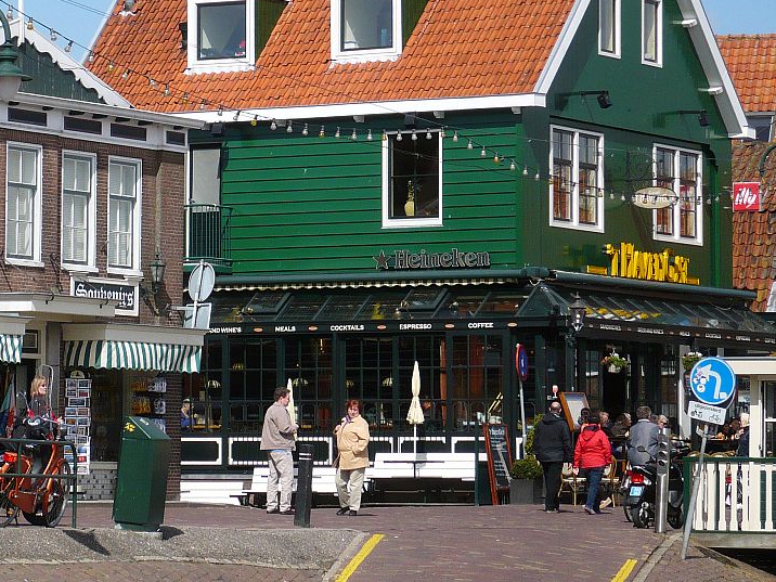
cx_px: 241
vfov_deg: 8.4
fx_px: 3945
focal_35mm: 176
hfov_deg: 11.2
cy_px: 151
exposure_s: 1/640
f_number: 5
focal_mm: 17.4
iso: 100
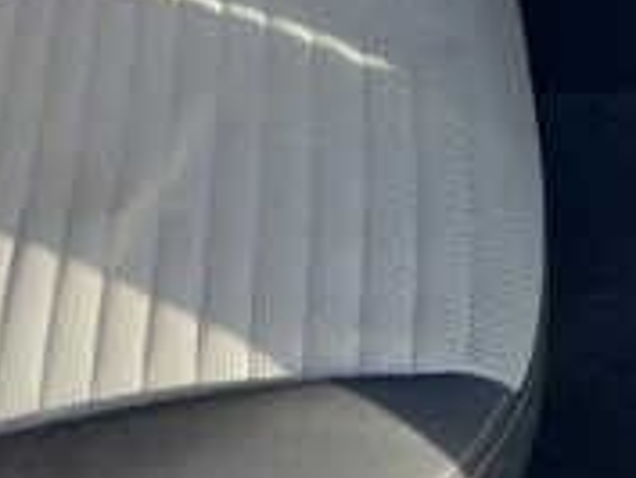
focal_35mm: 113
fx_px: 2078
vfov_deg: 11.7
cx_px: 216
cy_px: -496
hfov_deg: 17.4
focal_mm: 4.6
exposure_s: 1/103
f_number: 2
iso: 25
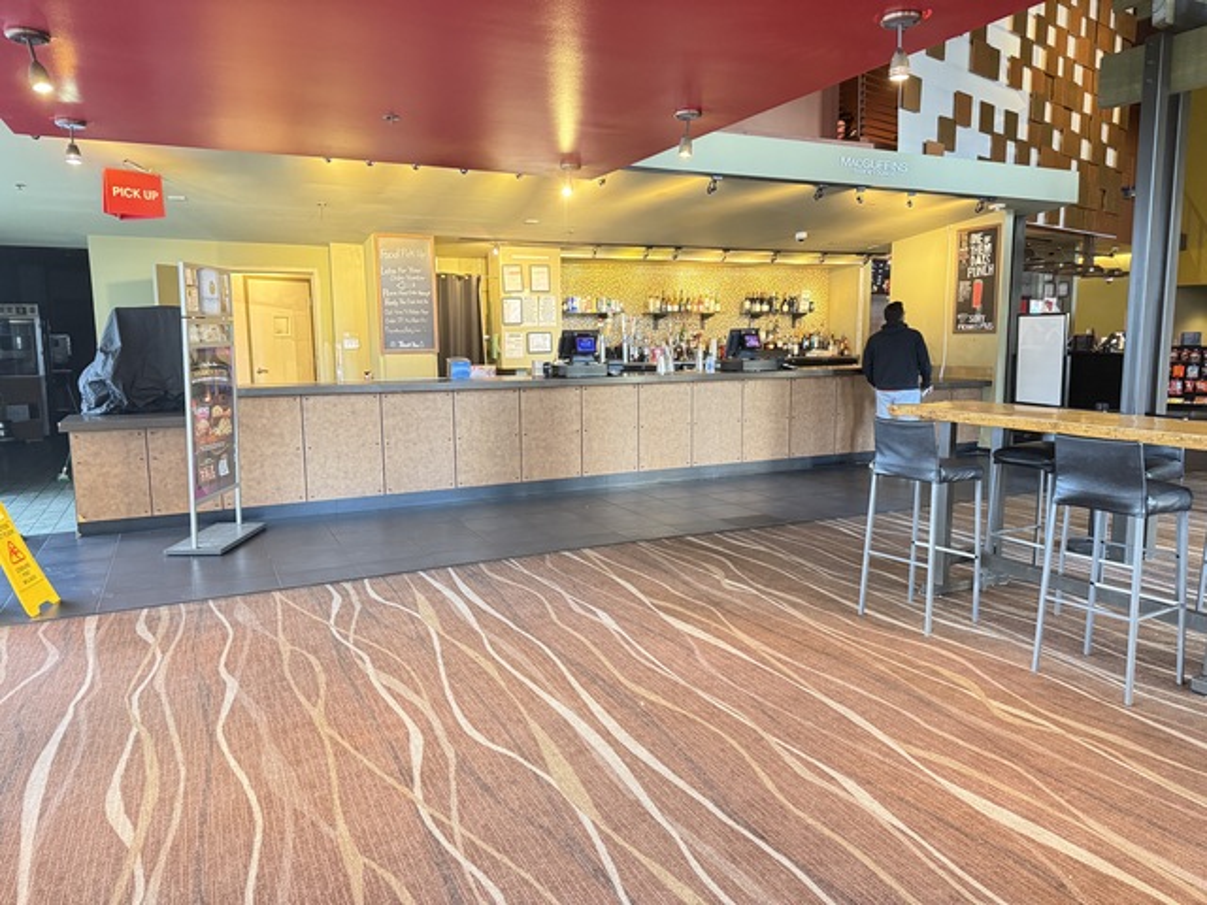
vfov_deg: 56.8
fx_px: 837
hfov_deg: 71.6
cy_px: 452
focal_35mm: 24
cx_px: 604
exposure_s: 1/40
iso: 640
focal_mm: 6.76
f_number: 1.78
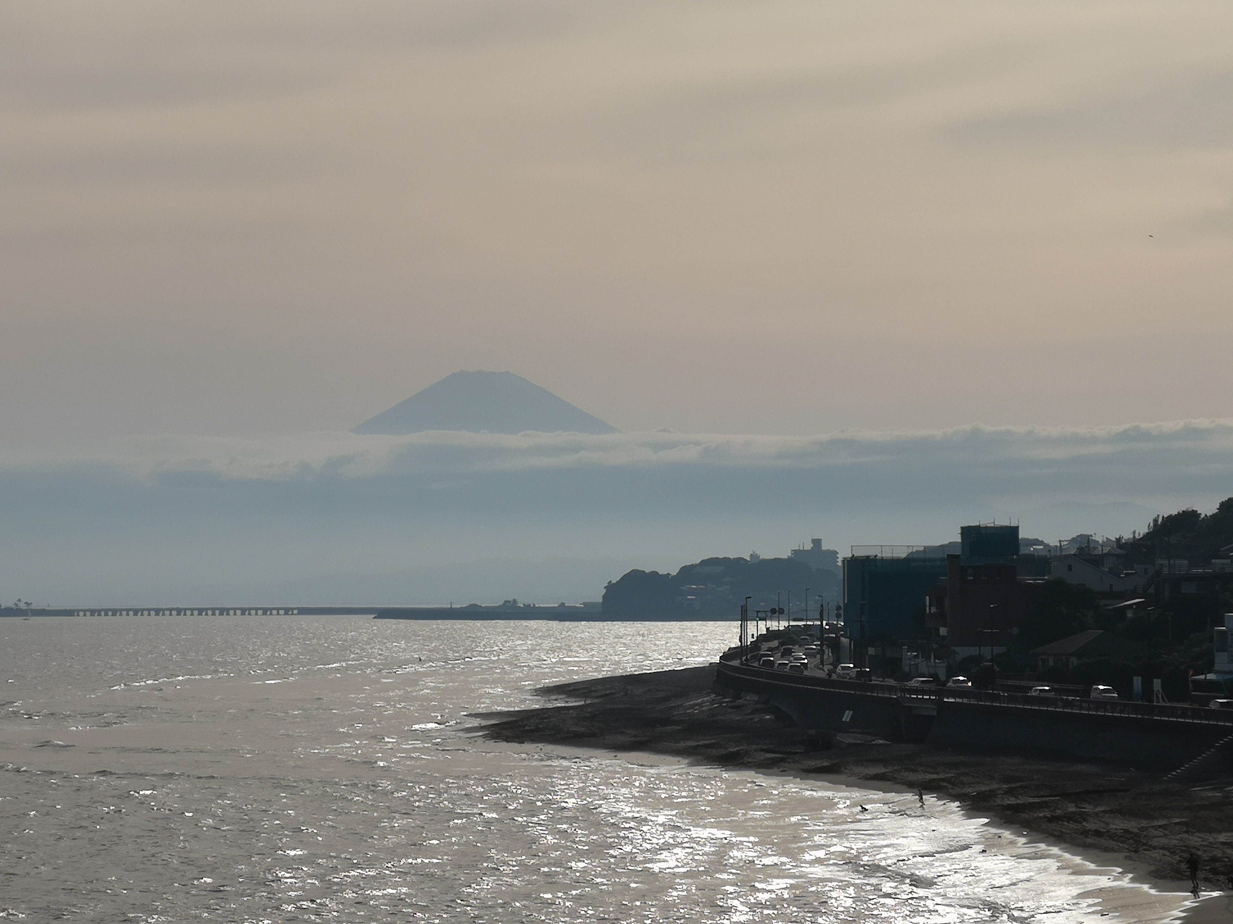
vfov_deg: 11.0
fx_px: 4809
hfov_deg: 14.6
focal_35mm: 135
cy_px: 462
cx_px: 616
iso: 50
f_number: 2.4
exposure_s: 1/4854
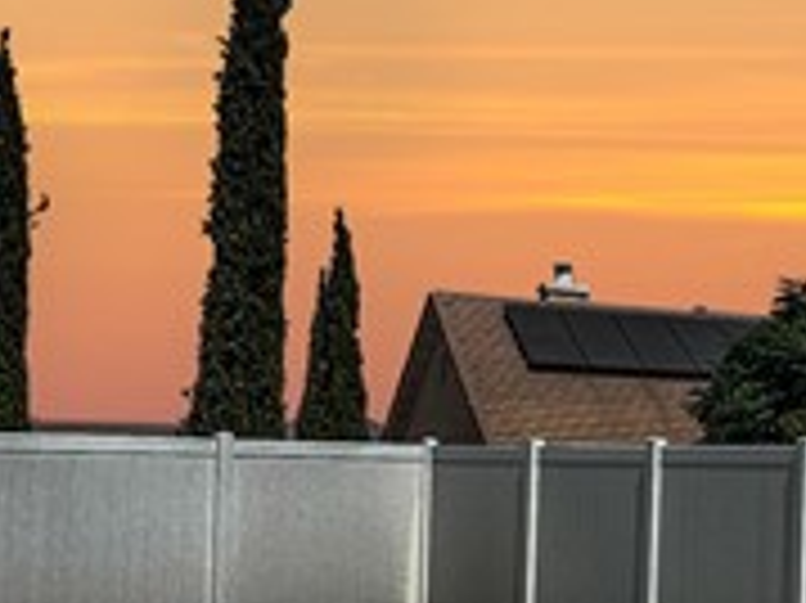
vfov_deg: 18.3
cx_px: 1247
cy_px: 459
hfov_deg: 20.5
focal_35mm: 80
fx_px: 1861
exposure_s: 1/5800
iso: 50
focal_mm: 2.22
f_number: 2.2
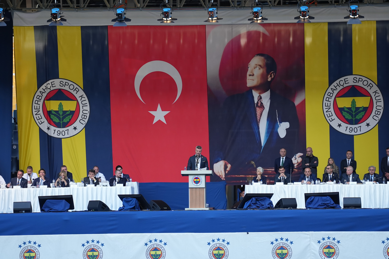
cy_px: 130
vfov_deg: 5.7
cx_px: 194
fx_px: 2626
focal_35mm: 243
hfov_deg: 8.5
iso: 1000
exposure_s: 1/1250
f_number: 2.8
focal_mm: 162
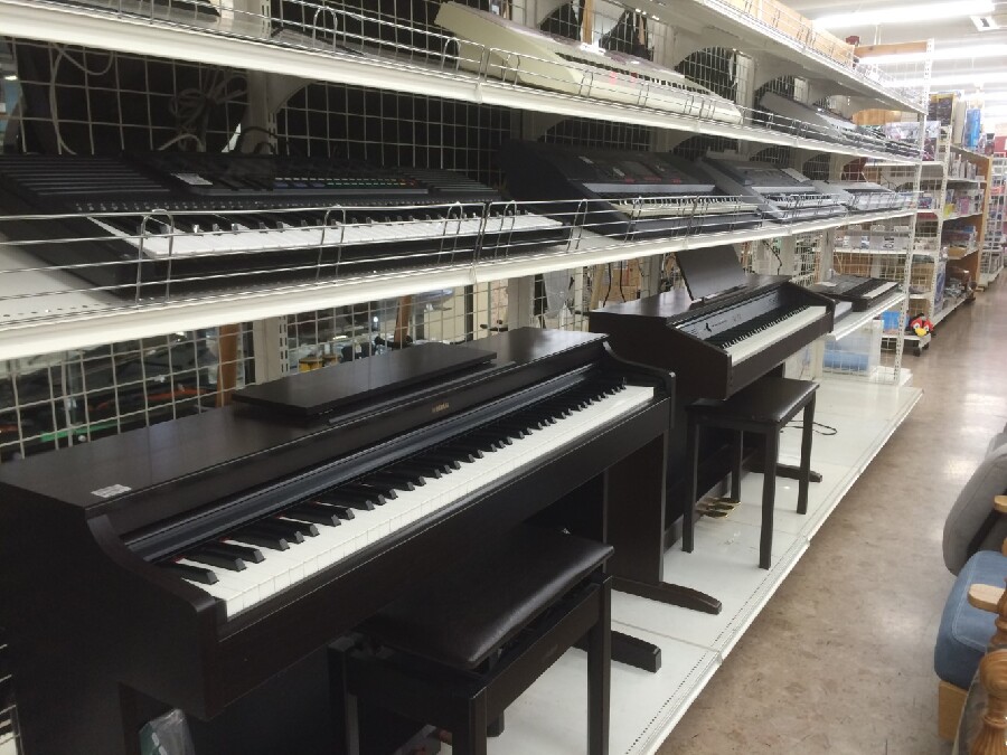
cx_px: 504
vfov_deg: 48.2
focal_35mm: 29
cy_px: 378
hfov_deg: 61.7
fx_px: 844
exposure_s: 1/30
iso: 40
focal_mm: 4.15
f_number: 2.2
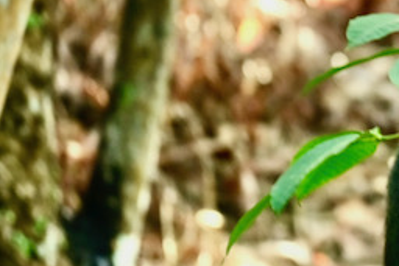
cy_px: 43
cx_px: 617
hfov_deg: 1.4
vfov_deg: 0.9
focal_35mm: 1467
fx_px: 16268
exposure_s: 1/25
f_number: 6.3
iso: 400
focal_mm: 250
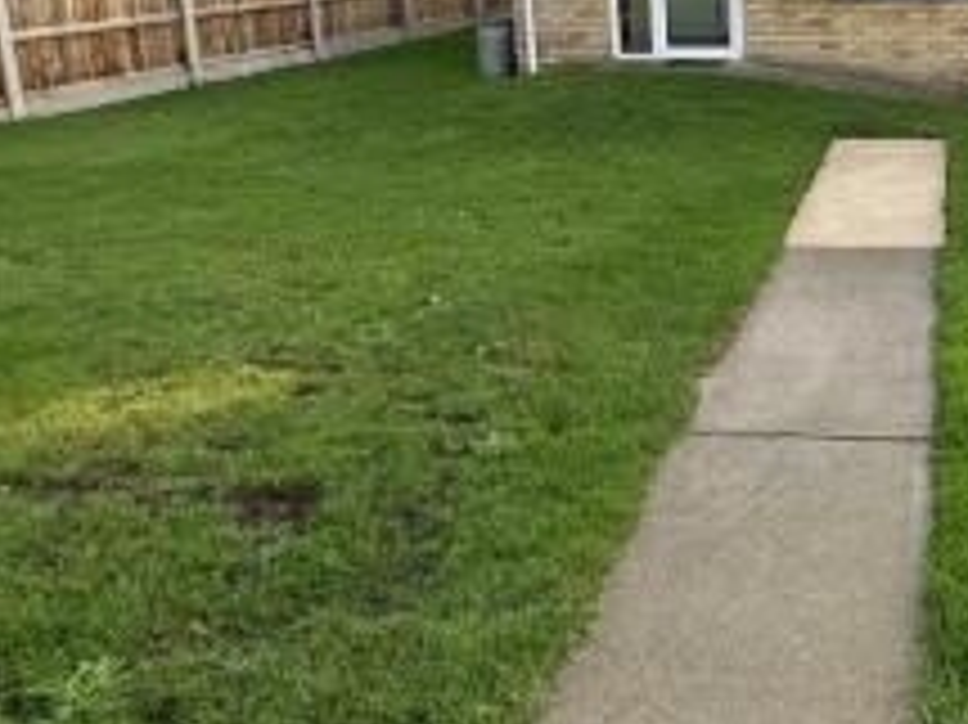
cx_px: 907
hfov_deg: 43.8
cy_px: 137
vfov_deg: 36.3
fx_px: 1062
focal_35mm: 38
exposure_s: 1/364
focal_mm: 2.22
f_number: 2.2
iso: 40
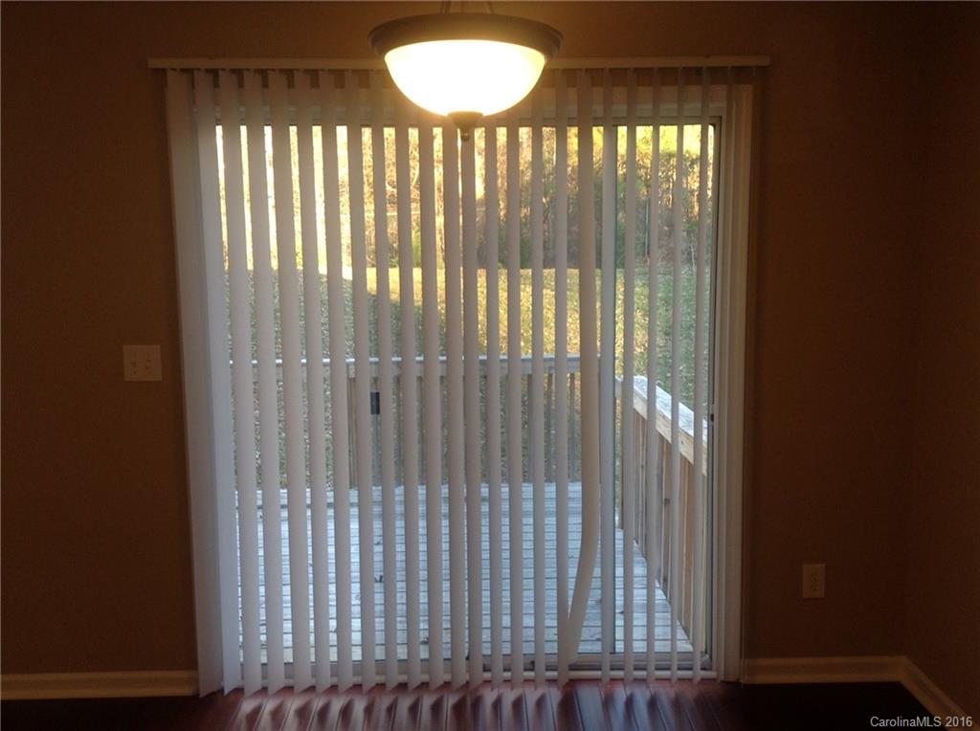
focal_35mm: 33
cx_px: 490
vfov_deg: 42.8
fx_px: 933
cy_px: 366
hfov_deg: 55.4
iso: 32
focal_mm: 3.3
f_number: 2.4
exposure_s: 1/25
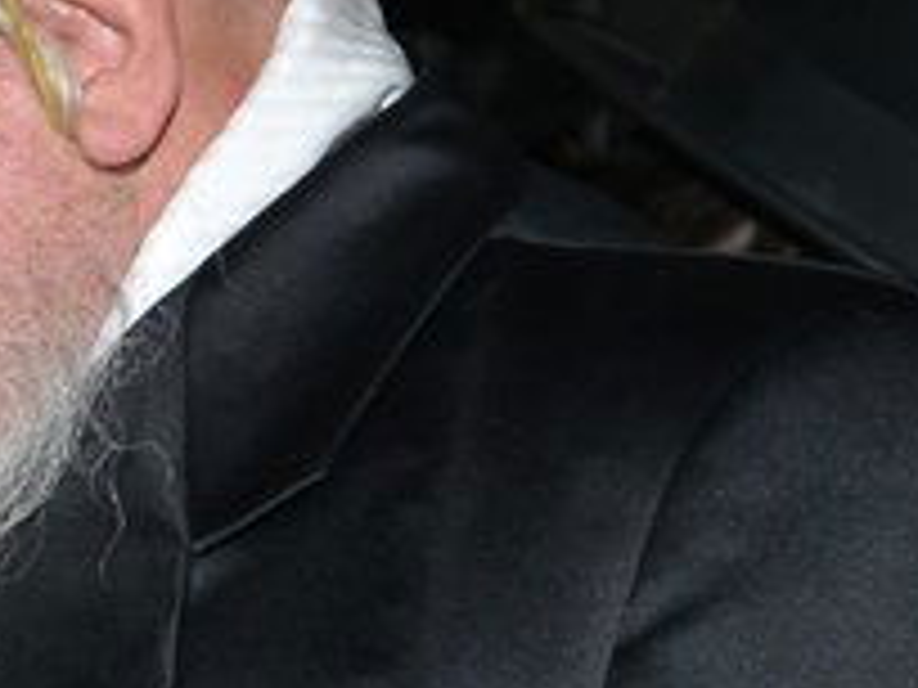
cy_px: 634
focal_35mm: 204
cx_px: -999
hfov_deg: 9.0
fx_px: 5410
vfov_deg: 7.3
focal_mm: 36
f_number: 4.5
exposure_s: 1/100
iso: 800
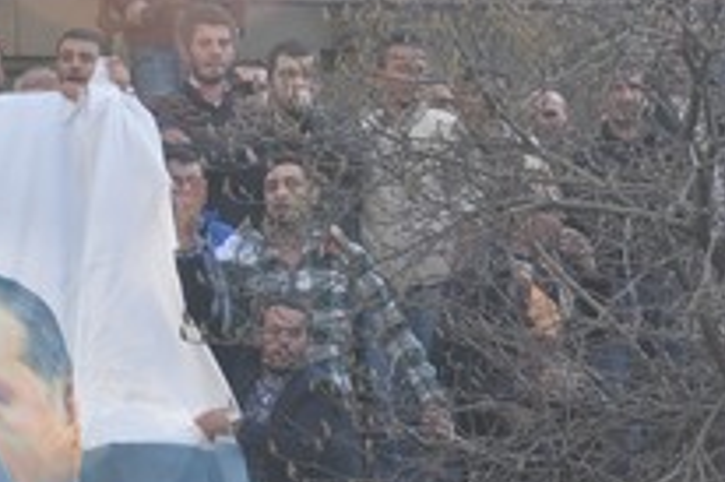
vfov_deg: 4.7
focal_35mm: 289
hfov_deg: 7.1
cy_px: 294
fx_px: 5818
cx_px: -67
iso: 200
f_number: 7.1
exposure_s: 1/200
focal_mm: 85
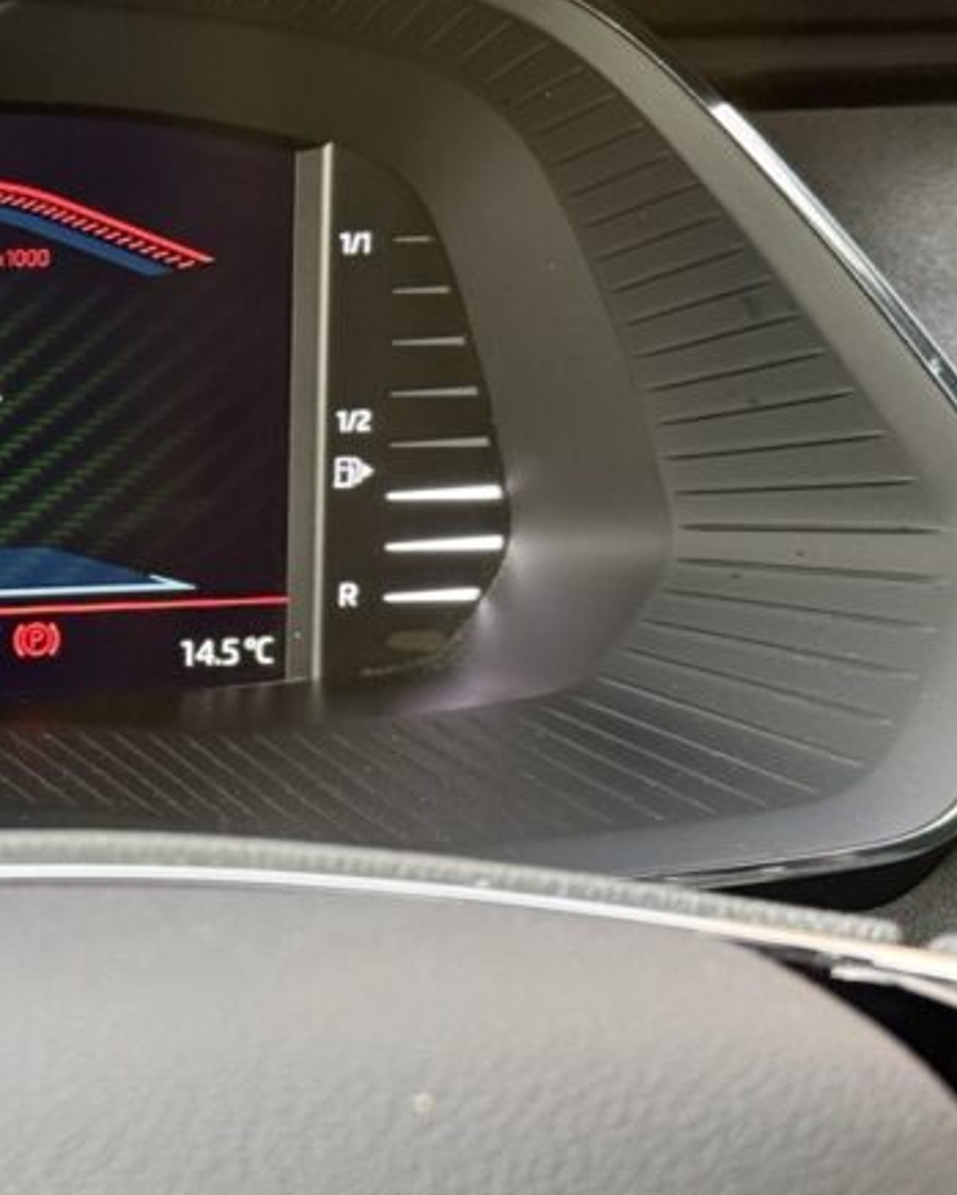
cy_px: 469
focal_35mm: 110
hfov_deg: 13.4
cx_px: -354
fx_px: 3893
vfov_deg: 17.4
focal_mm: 6.76
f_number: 1.78
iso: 250
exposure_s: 1/56
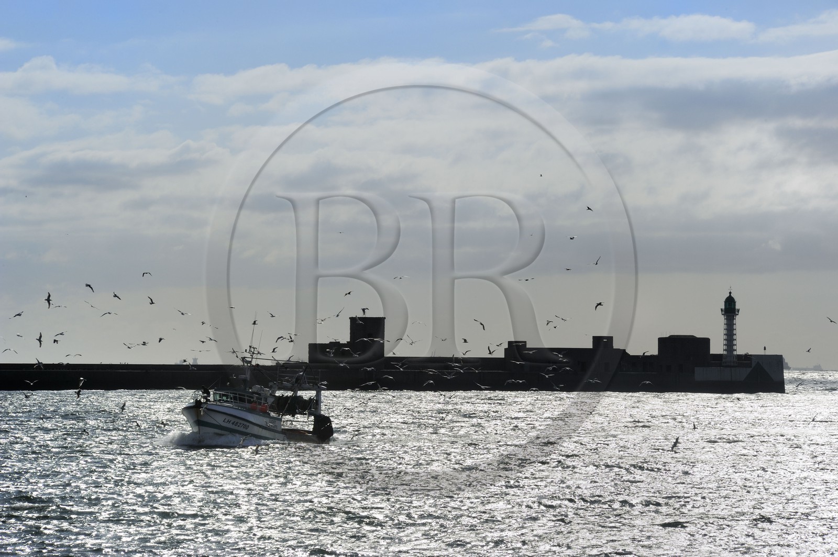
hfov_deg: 10.3
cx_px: 419
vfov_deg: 6.9
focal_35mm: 200
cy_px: 278
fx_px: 4652
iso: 200
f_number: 18
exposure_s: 1/400
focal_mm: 200
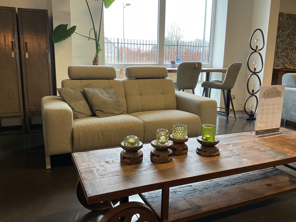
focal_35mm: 30
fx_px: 257
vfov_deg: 46.8
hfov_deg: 60.0
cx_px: 147
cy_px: 110
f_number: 1.8
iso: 80
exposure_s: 1/50
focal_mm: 3
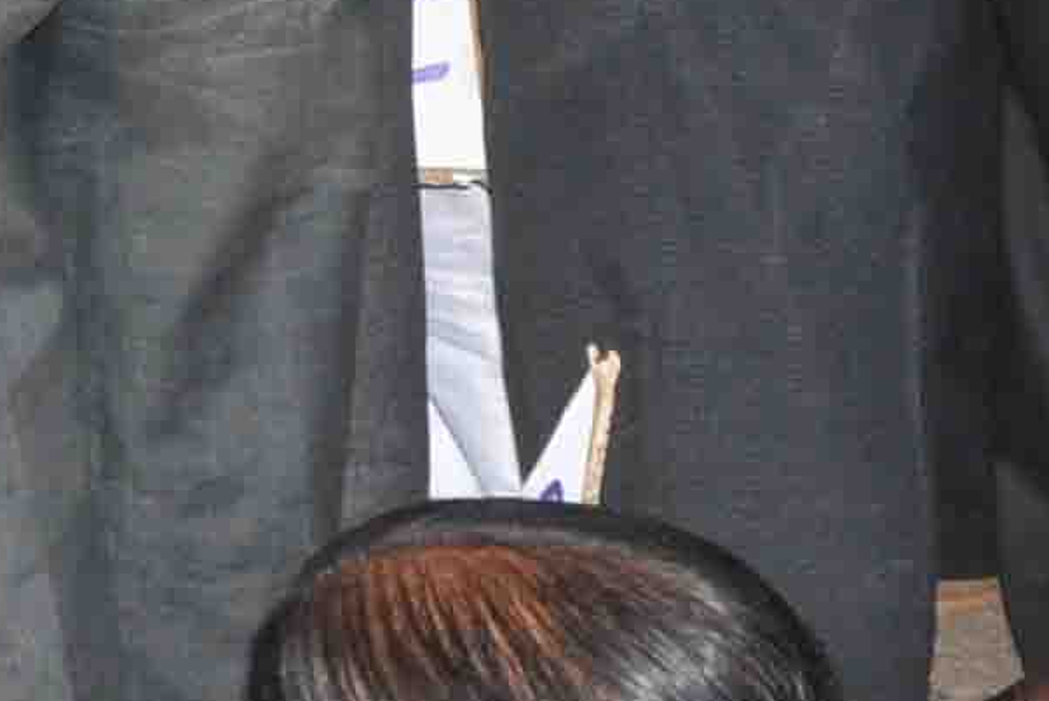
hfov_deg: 10.5
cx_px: -355
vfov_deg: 6.8
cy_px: -877
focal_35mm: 192
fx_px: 5597
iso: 400
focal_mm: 18
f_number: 8
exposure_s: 1/125
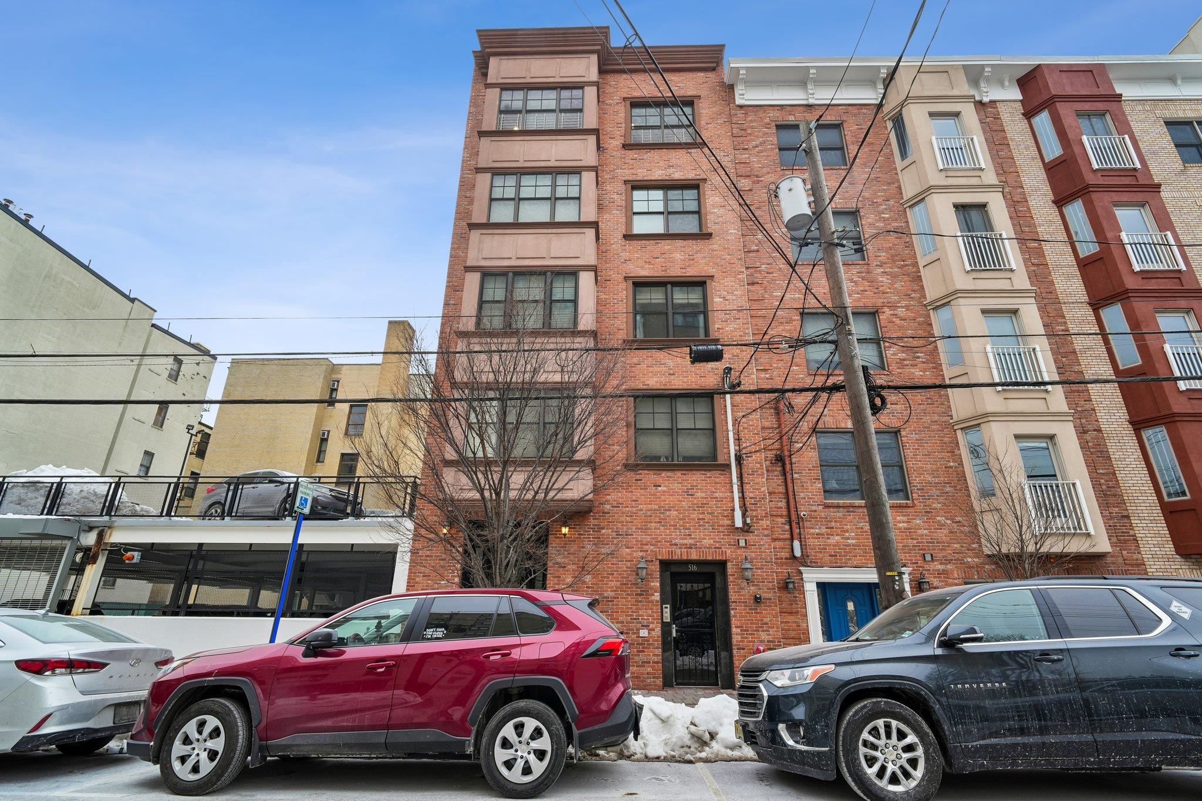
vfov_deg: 73.7
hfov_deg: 96.7
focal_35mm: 16
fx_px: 534
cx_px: 601
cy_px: 400
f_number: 14
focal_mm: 16
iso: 125
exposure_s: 1/6
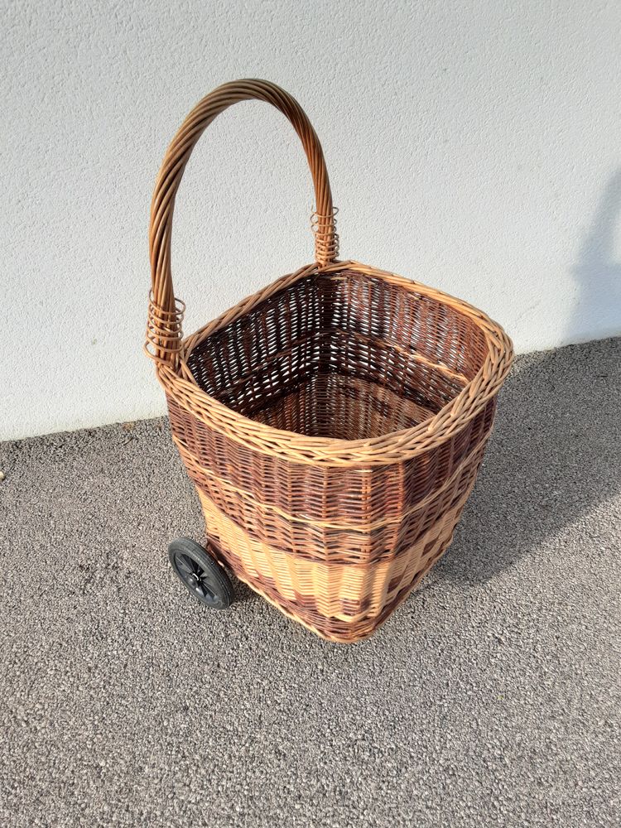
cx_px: 310
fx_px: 670
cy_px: 414
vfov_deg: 63.4
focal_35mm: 28
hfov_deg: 49.7
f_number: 1.9
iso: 40
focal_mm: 2.9
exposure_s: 1/452
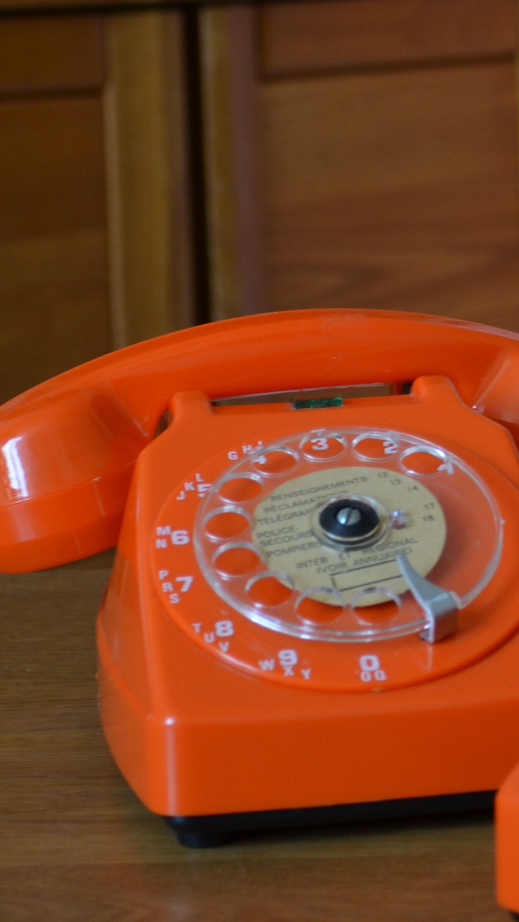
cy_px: 160
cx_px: 564
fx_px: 3132
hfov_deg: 9.4
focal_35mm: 128
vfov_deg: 16.6
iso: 400
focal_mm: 40
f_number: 5.3
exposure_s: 1/60
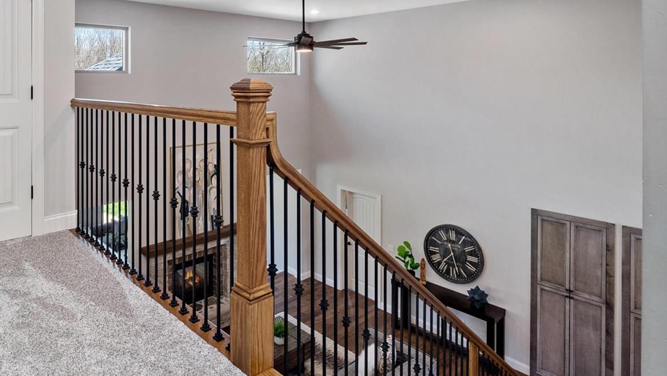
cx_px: 215
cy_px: 89
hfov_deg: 75.9
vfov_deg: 47.5
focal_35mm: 23
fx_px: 407
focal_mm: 8
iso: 400
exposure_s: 1/8
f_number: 7.1
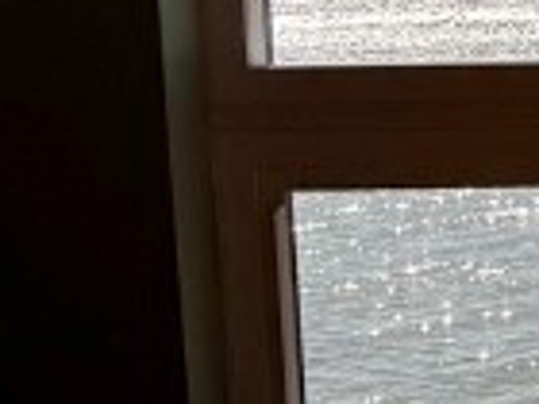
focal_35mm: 175
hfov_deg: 8.6
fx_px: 2725
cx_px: 1794
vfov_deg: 8.5
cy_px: 100
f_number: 1.78
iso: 80
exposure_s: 1/9091
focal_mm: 6.76
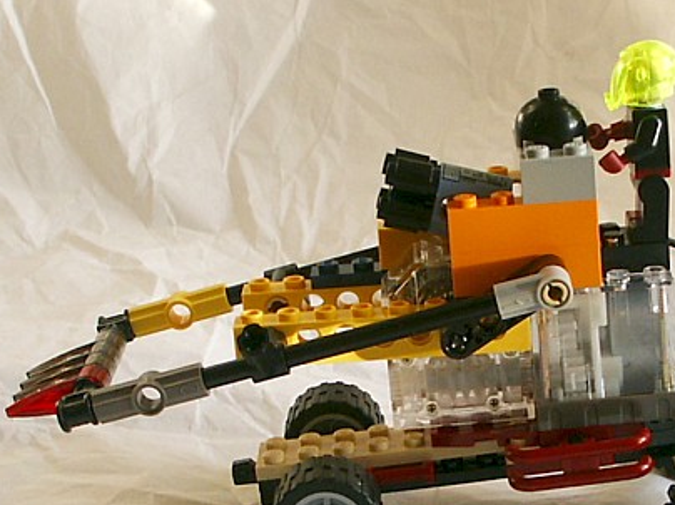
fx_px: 1013
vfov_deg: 27.9
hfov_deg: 36.7
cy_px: 319
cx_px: 421
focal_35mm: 52
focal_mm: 7.18
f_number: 3
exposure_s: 1/45
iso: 64
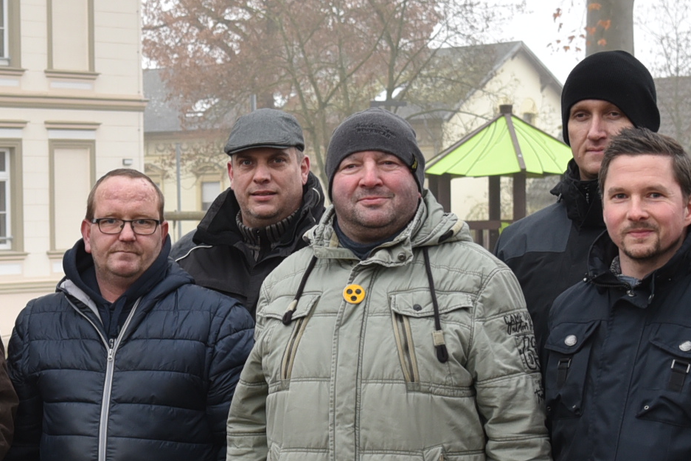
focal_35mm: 122
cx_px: 31
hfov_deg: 16.5
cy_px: 247
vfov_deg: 11.2
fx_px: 2342
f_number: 5
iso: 800
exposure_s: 1/100
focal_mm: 38
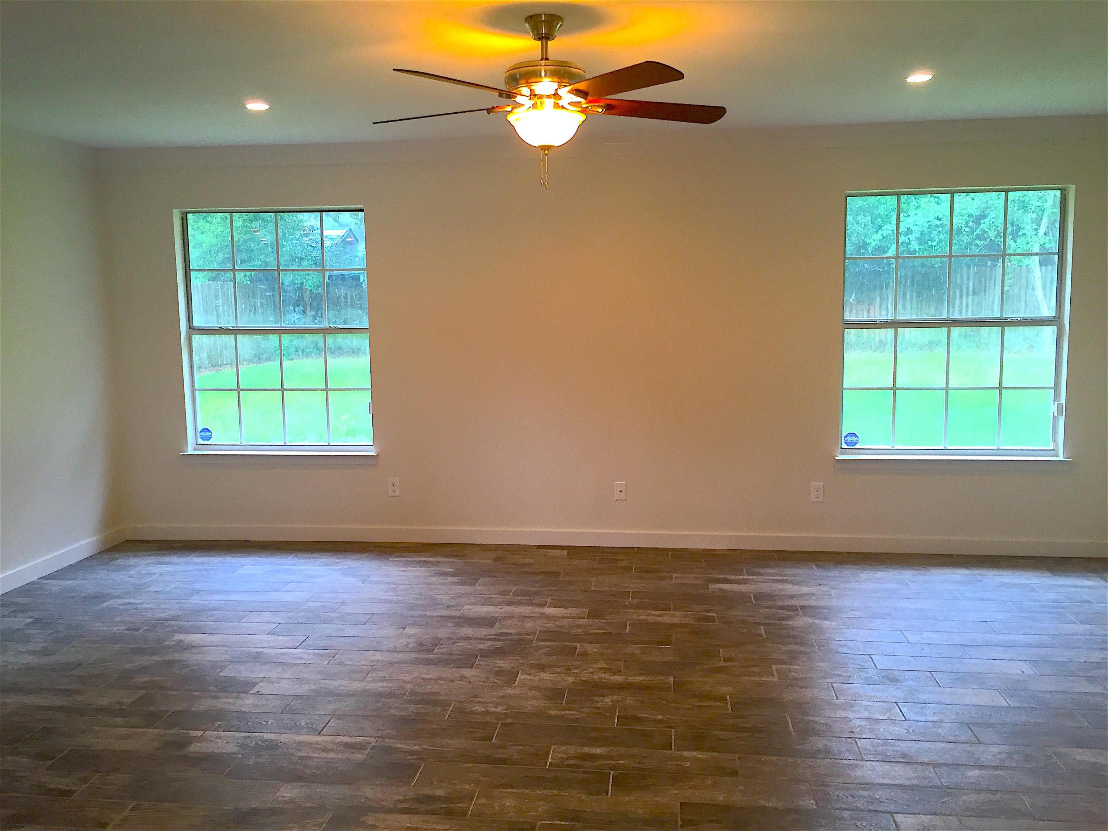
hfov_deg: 61.7
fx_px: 928
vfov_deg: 48.2
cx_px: 554
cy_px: 416
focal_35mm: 29
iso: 40
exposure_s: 1/30
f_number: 2.2
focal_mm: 4.15
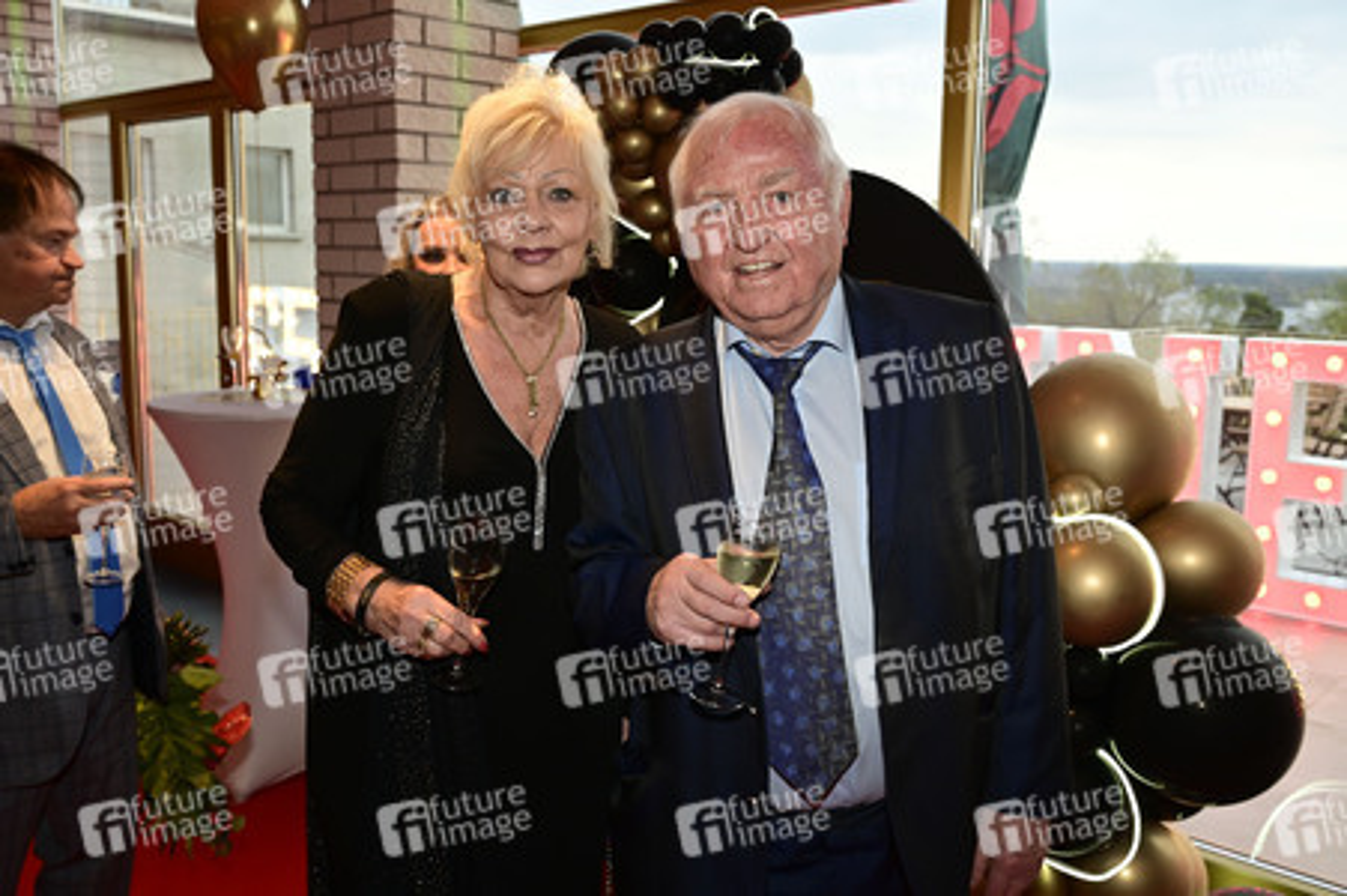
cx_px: 674
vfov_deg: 42.3
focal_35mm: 31
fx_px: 1159
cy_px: 448
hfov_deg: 60.3
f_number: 5.6
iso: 1250
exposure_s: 1/200
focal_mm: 31
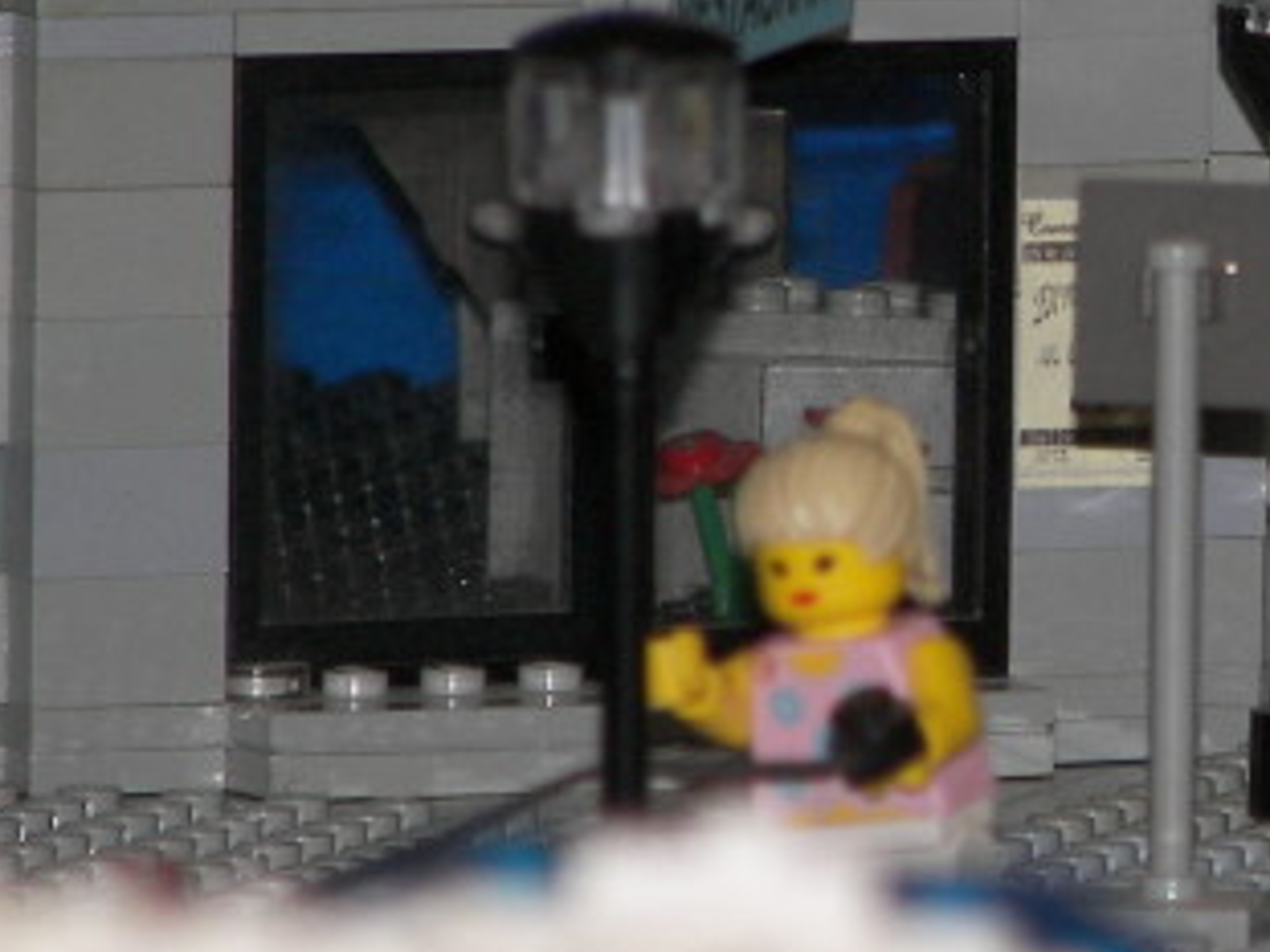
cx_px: 1282
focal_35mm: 905
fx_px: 33190
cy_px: 343
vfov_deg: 1.6
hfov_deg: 2.2
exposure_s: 1/100
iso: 100
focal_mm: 58.5
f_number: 3.6
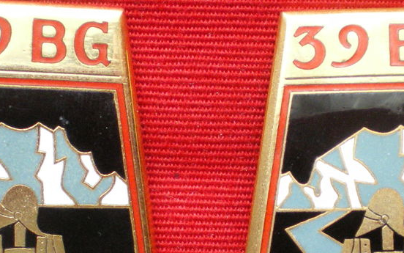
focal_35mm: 73
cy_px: 182
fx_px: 804
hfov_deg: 28.2
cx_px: 207
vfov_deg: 17.8
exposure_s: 1/30
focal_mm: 6.3
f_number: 3.1
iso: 400
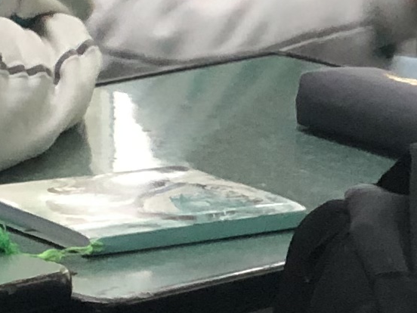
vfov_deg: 3.9
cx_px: -496
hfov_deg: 5.1
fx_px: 4578
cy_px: -317
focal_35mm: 380
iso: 100
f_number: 2.4
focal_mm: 6
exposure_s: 1/33
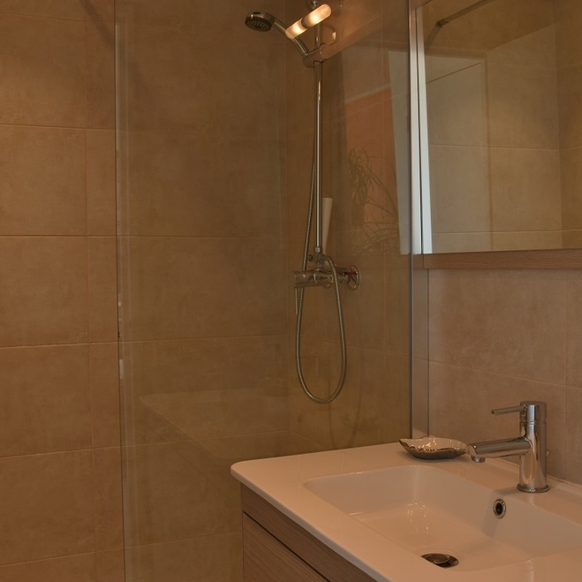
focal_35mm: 41
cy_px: 292
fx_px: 773
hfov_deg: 41.2
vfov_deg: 41.3
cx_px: 314
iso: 125
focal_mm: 21
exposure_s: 1/4
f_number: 18
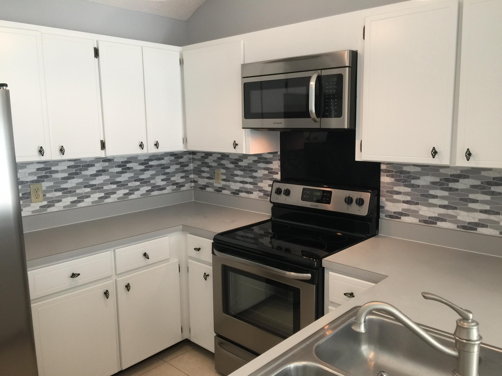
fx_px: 421
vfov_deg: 48.2
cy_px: 188
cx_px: 251
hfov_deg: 61.7
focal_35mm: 29
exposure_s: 1/30
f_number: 2.2
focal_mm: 4.15
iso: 50
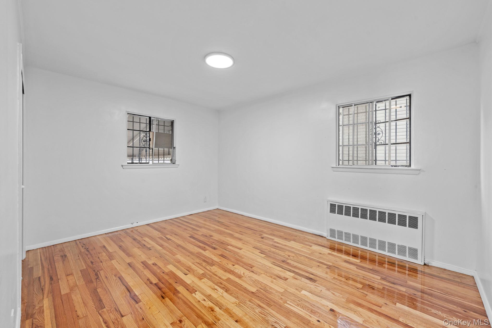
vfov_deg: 81.2
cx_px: 246
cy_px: 164
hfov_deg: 104.3
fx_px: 191
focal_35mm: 14
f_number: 10
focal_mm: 14
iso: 400
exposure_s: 1/3
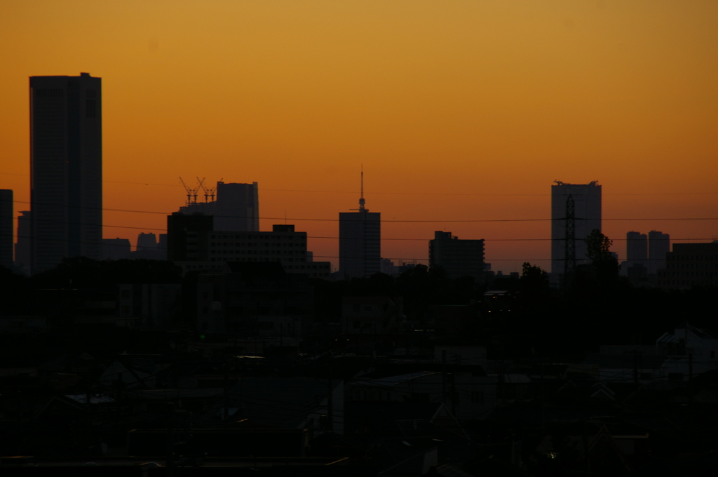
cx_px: 359
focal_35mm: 300
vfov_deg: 4.6
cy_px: 238
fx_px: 5976
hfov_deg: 6.9
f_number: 6.3
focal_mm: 200
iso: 200
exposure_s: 1/180
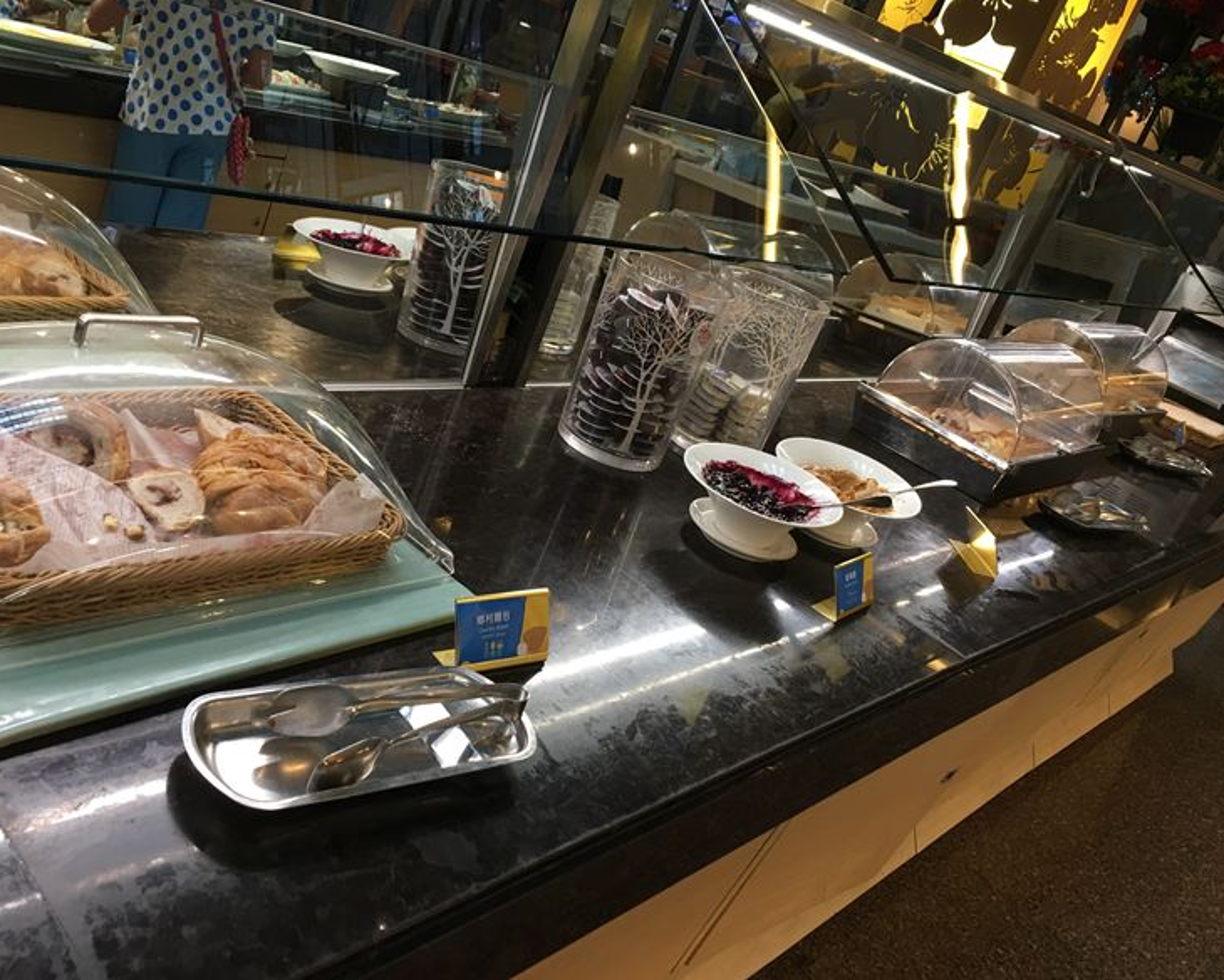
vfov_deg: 47.1
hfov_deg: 57.2
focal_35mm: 31
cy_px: 492
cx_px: 600
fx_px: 1123
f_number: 2.2
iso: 40
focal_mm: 4.15
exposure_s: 1/17
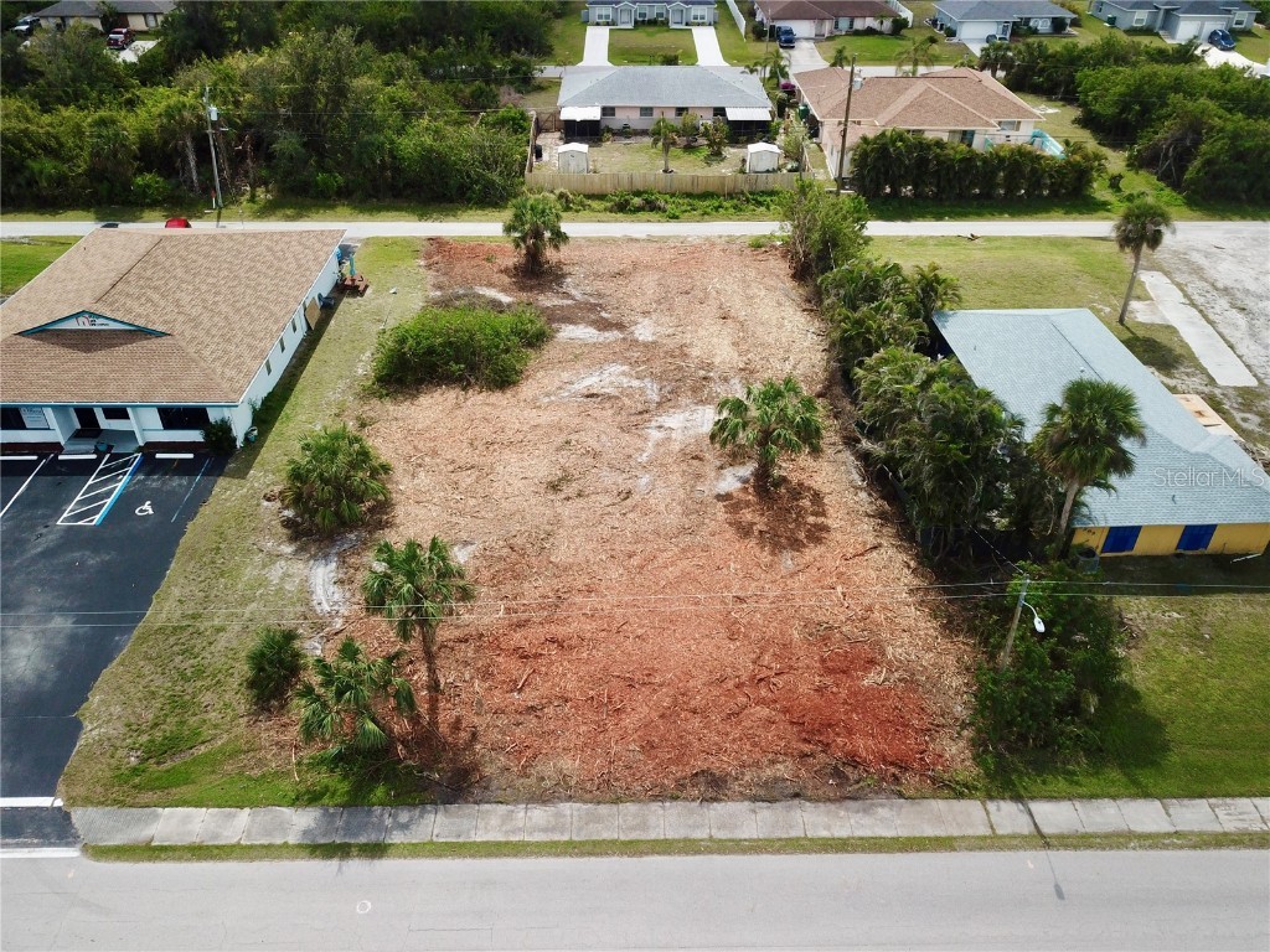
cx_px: 635
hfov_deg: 67.3
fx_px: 954
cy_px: 476
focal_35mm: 26
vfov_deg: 53.1
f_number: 2.2
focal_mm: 4.73
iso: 163
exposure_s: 1/100
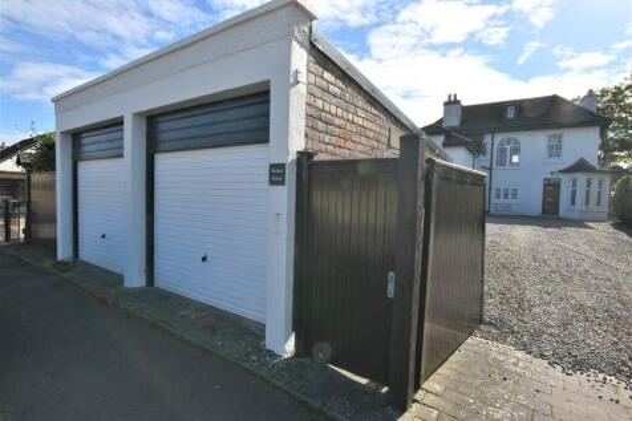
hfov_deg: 70.5
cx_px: 316
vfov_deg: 50.4
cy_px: 210
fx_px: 447
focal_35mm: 26
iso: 100
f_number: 10
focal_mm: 17
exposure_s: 1/200
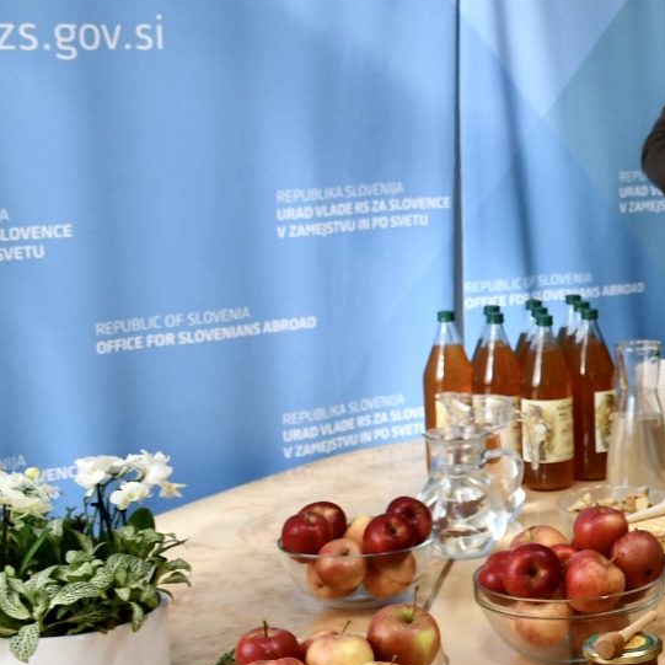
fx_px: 1826
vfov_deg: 20.6
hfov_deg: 18.8
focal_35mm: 84
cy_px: 360
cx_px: 916
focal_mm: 22
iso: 800
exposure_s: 1/125
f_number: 3.5
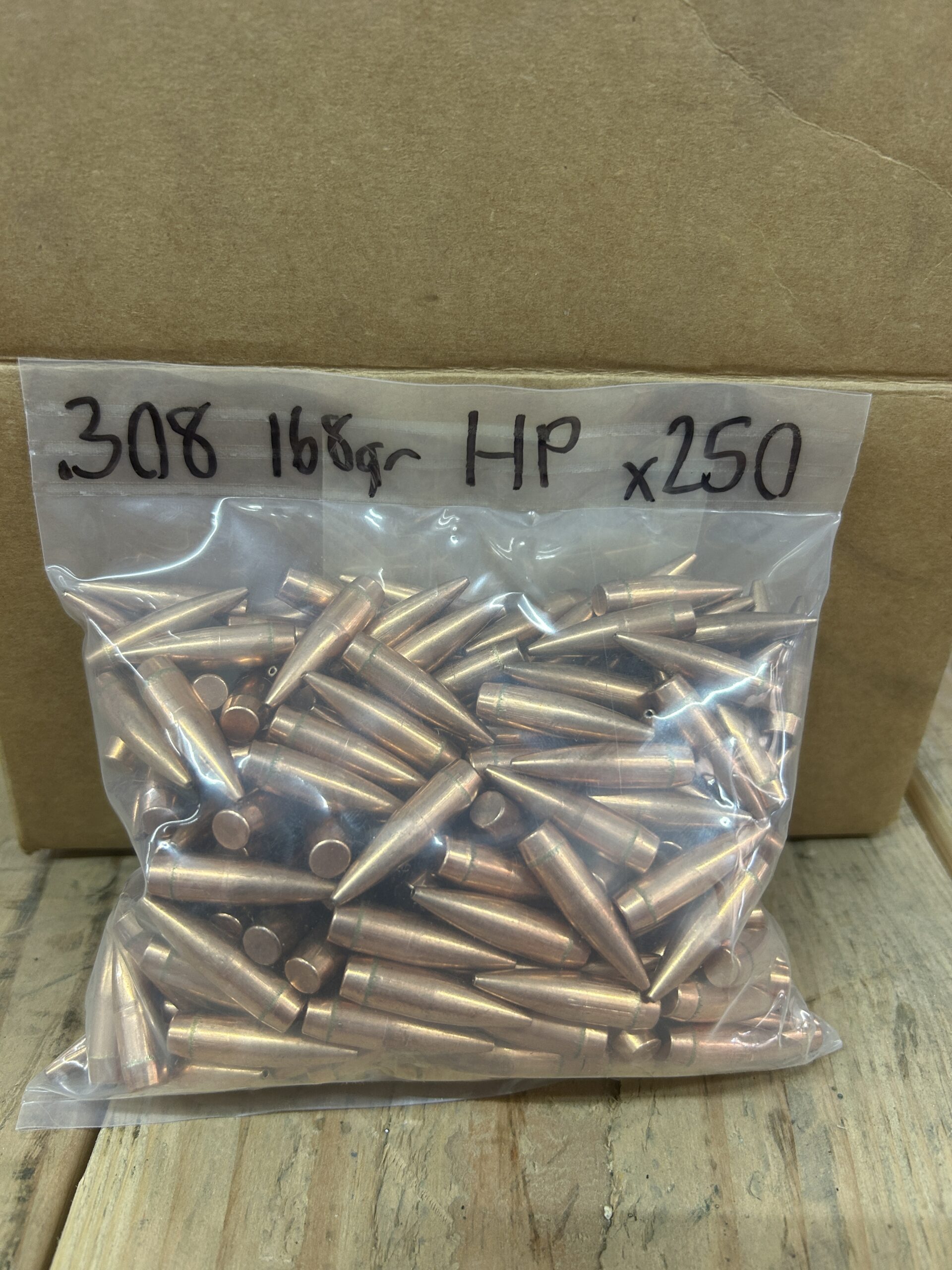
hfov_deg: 53.1
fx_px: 953
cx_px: 476
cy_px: 635
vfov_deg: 67.3
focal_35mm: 26
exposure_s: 1/60
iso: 100
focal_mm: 5.7
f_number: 1.5
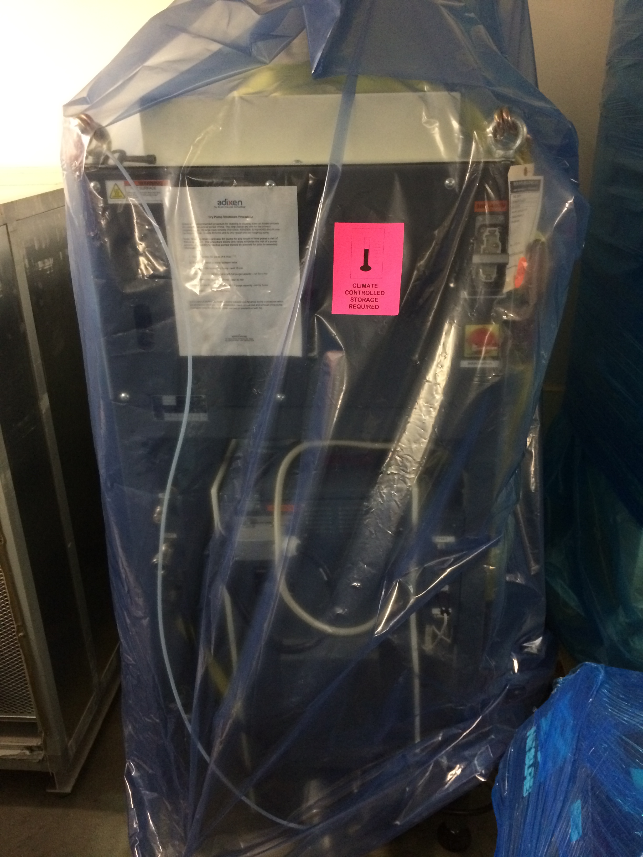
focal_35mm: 30
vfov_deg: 60.0
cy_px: 428
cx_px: 322
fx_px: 743
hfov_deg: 46.8
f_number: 2.2
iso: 320
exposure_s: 1/15
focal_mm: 4.12
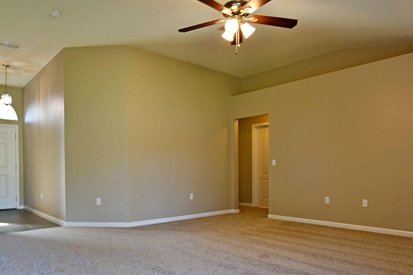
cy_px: 172
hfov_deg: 69.4
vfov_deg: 49.1
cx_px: 201
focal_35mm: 26
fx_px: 298
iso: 250
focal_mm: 10
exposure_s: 1/25
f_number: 4
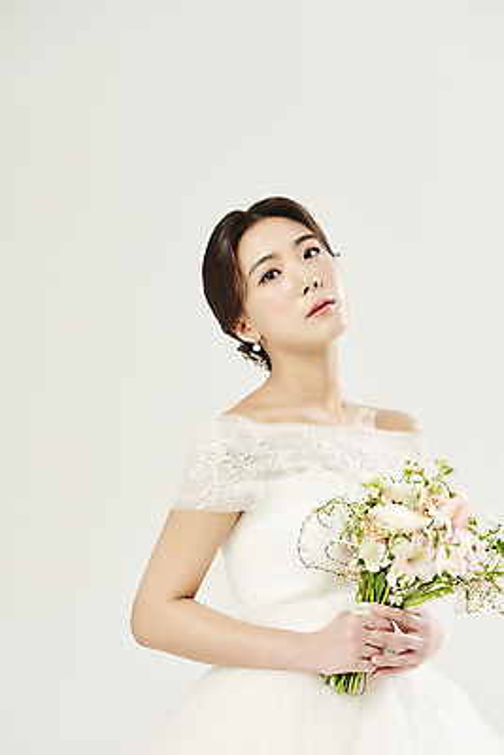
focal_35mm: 125
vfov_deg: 16.4
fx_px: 2623
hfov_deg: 11.0
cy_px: 378
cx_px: 252
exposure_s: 1/125
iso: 160
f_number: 5.6
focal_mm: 125
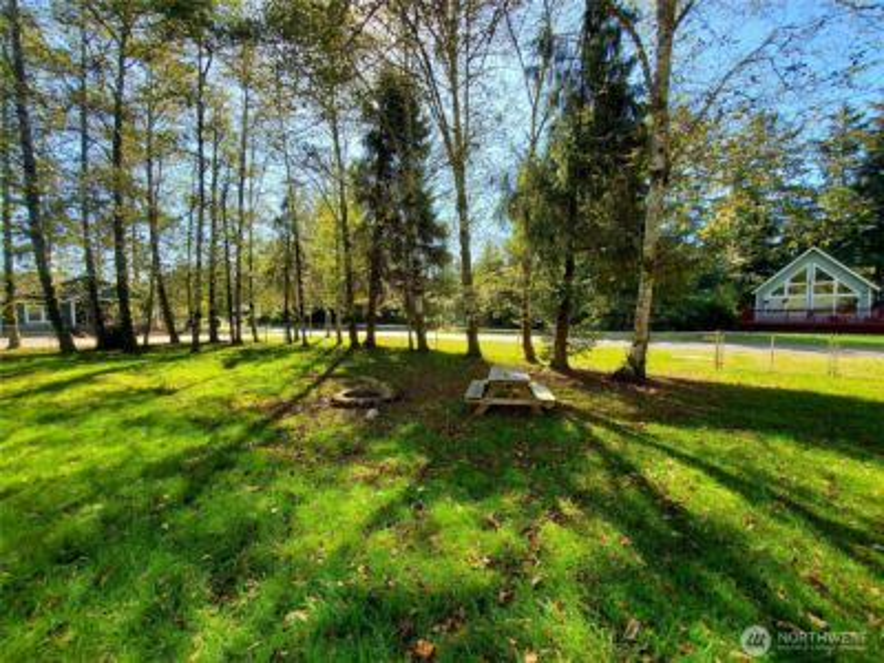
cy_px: 332
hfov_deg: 106.2
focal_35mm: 13
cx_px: 442
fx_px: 332
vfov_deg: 89.9
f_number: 2.2
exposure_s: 1/322
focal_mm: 1.8
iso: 50
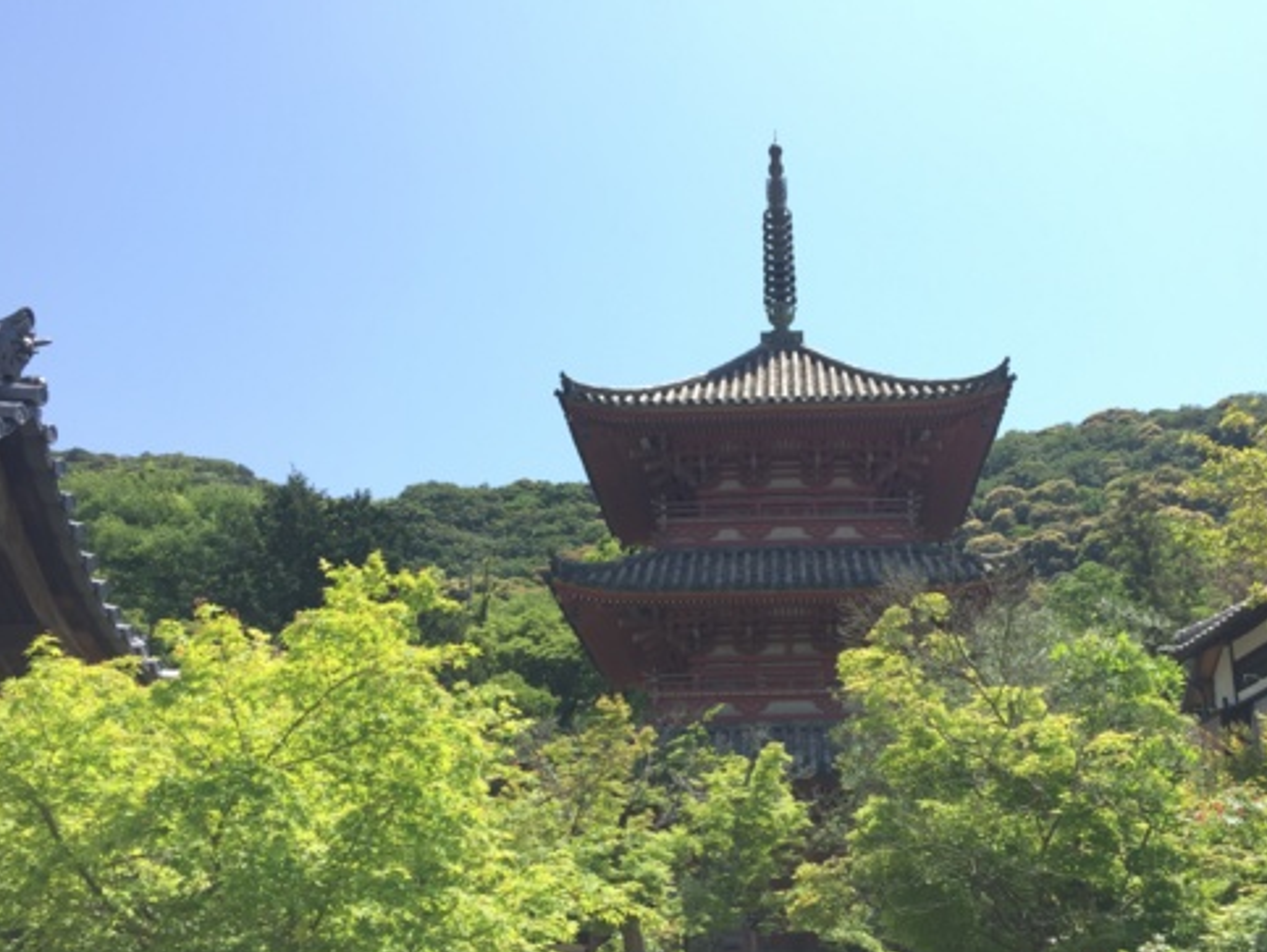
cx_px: 761
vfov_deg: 39.5
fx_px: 1319
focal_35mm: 36
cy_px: 569
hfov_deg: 51.0
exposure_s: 1/942
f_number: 2.2
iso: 32
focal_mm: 4.15
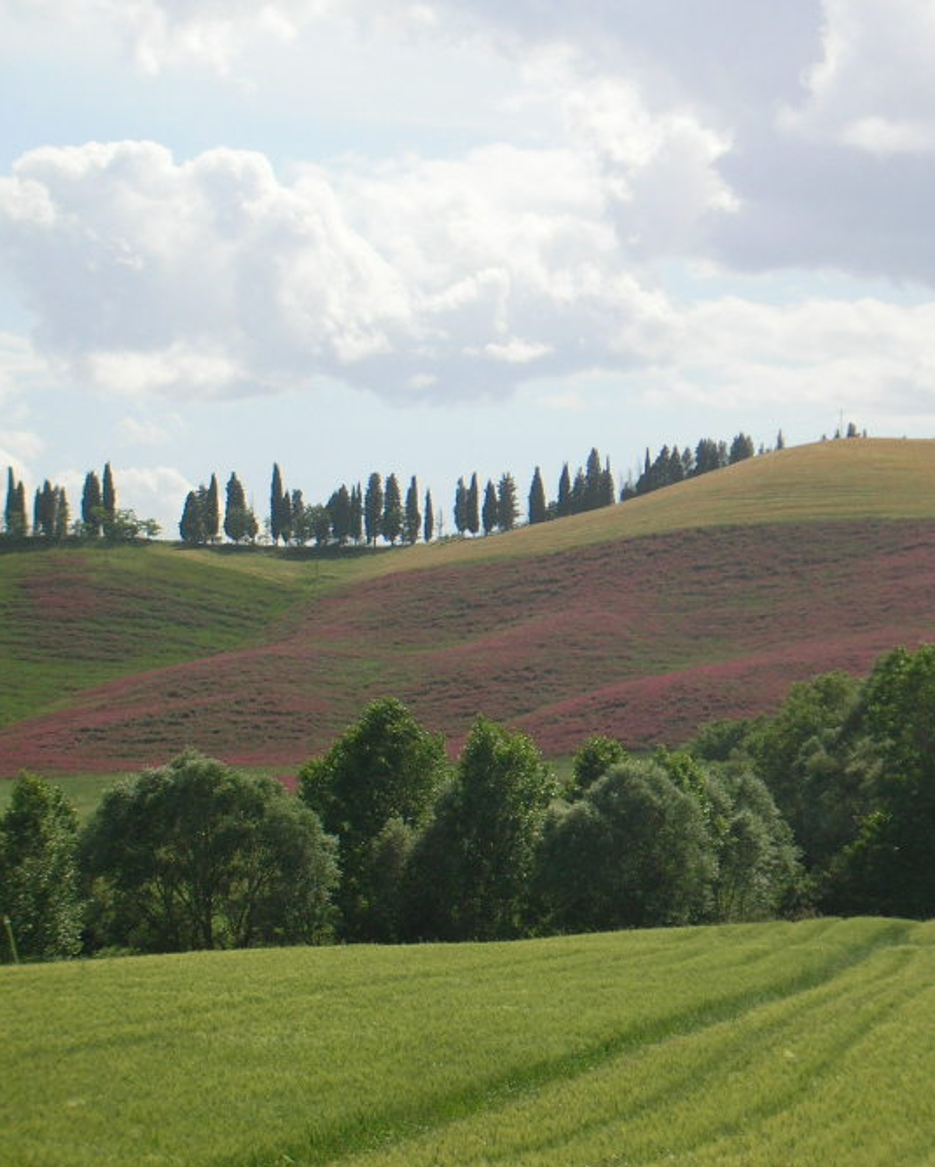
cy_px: 615
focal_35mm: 157
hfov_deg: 9.8
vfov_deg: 12.3
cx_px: 627
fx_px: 5427
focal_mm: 17.4
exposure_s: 1/430
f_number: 4.9
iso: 50
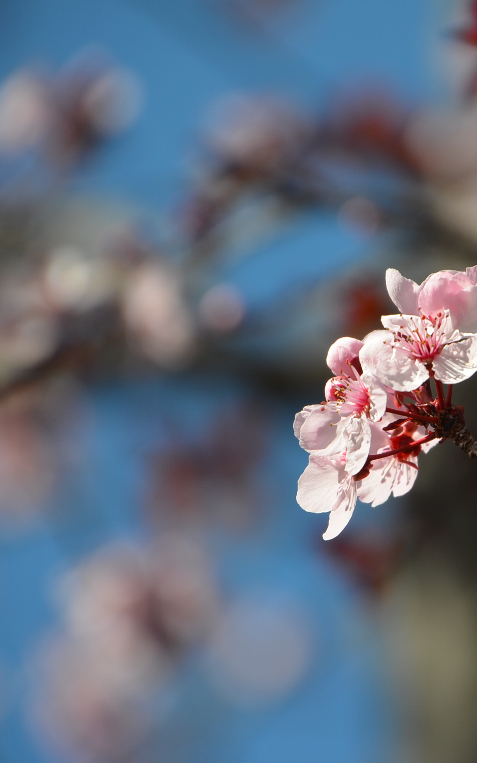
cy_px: 382
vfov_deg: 3.0
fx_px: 14391
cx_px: 426
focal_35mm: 692
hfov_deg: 1.9
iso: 200
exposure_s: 1/800
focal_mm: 300
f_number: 7.1
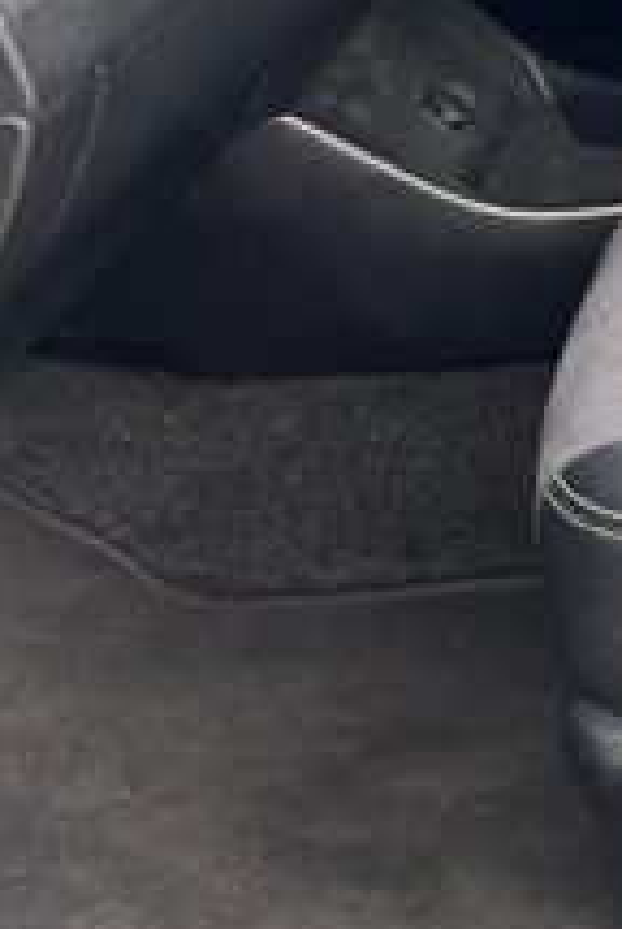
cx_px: 1227
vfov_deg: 19.6
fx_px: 2583
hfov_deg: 12.2
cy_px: -67
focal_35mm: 100
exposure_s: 1/171
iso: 64
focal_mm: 5.7
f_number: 1.5
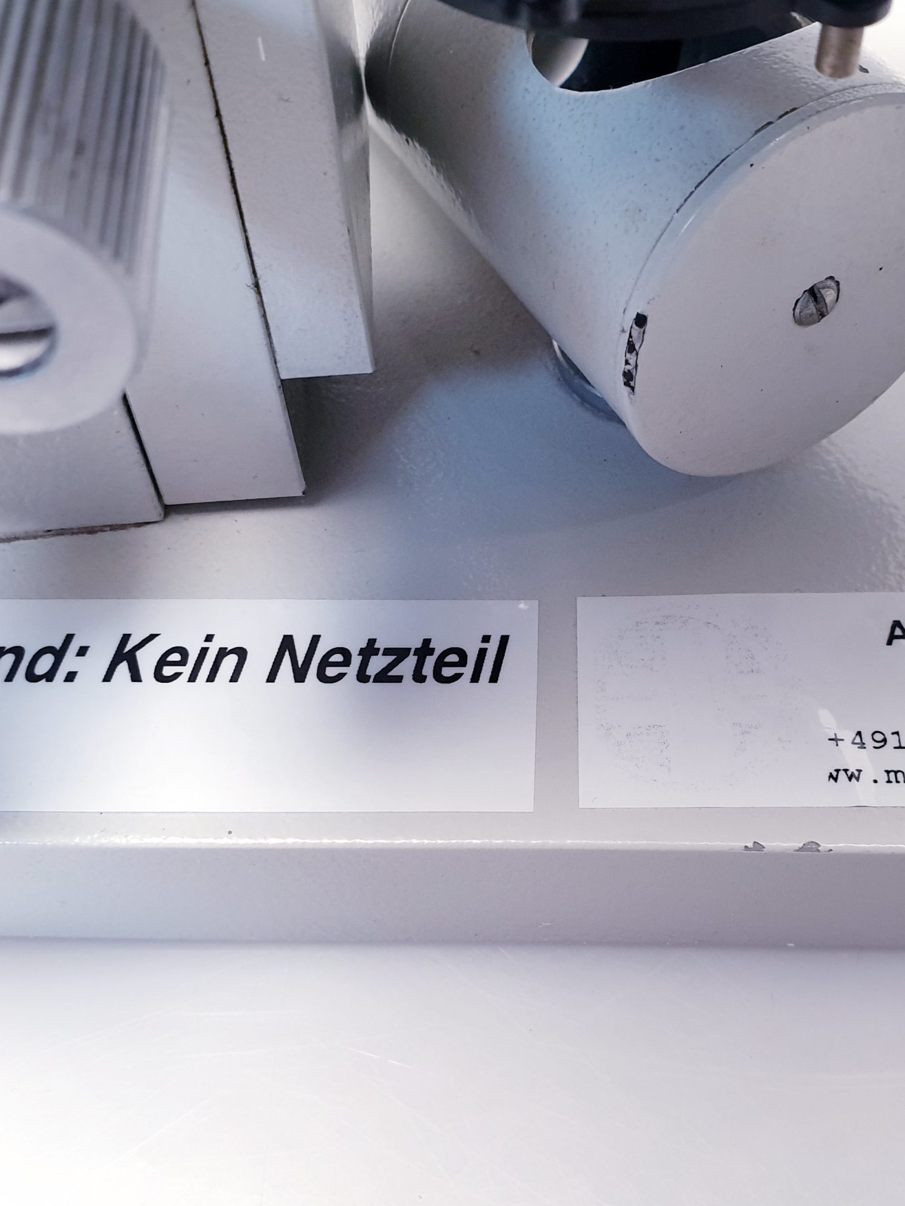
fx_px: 1325
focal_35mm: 38
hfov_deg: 37.5
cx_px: 554
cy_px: 657
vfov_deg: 48.9
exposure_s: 1/50
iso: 160
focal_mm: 4.3
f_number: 2.4
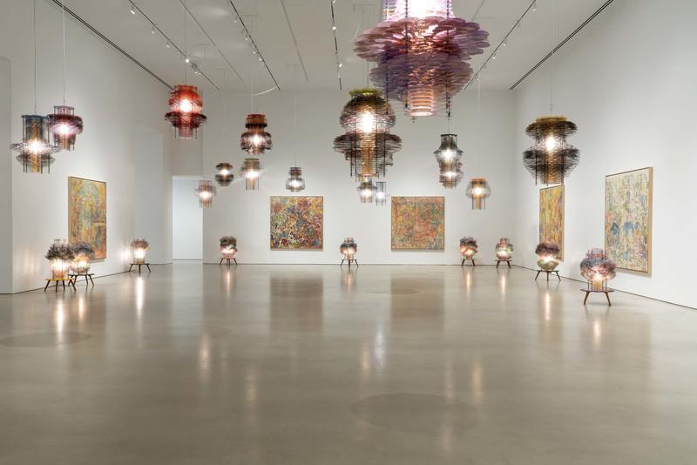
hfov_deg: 61.9
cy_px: 232
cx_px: 348
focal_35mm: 30
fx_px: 581
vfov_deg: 43.6
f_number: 14
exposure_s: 1
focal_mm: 30
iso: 100
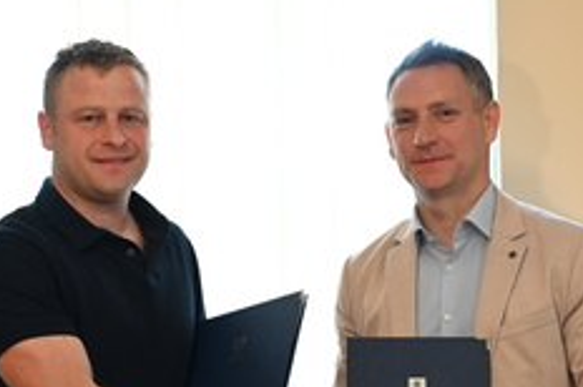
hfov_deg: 19.9
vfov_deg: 13.1
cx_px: 307
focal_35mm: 103
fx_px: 1666
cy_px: 344
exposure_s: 1/125
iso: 2500
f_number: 4
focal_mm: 53
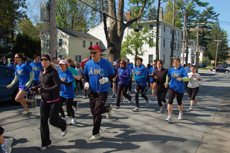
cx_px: 115
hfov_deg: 57.3
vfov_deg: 39.9
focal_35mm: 33
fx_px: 211
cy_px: 76
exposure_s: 1/250
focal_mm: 22
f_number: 8
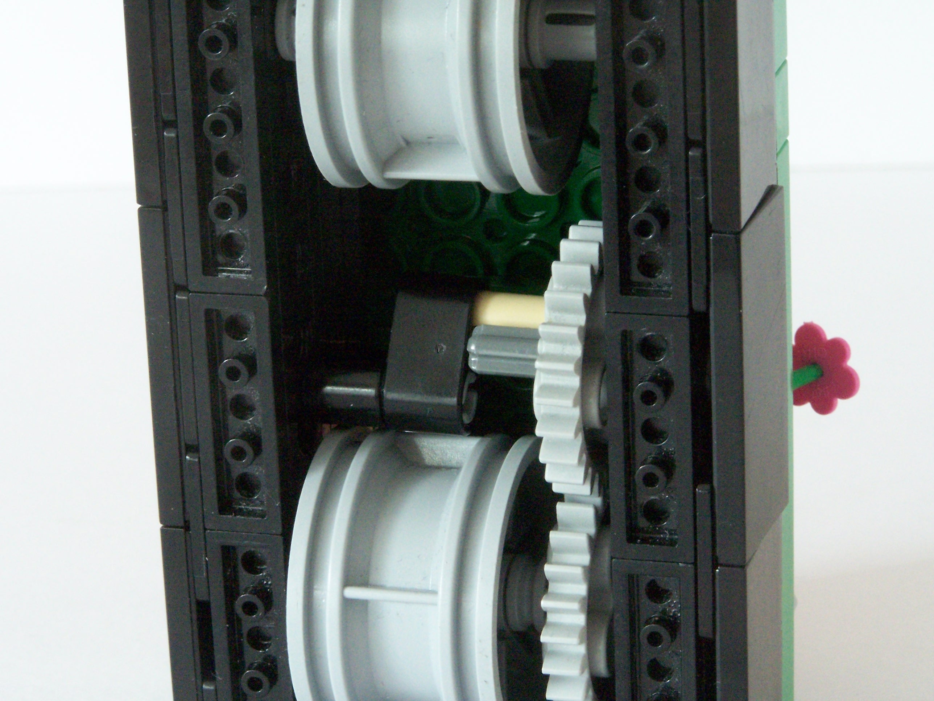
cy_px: 350
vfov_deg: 11.6
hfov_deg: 15.4
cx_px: 467
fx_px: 3454
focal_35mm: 128
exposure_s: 1/2
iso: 400
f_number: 8
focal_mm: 21.2
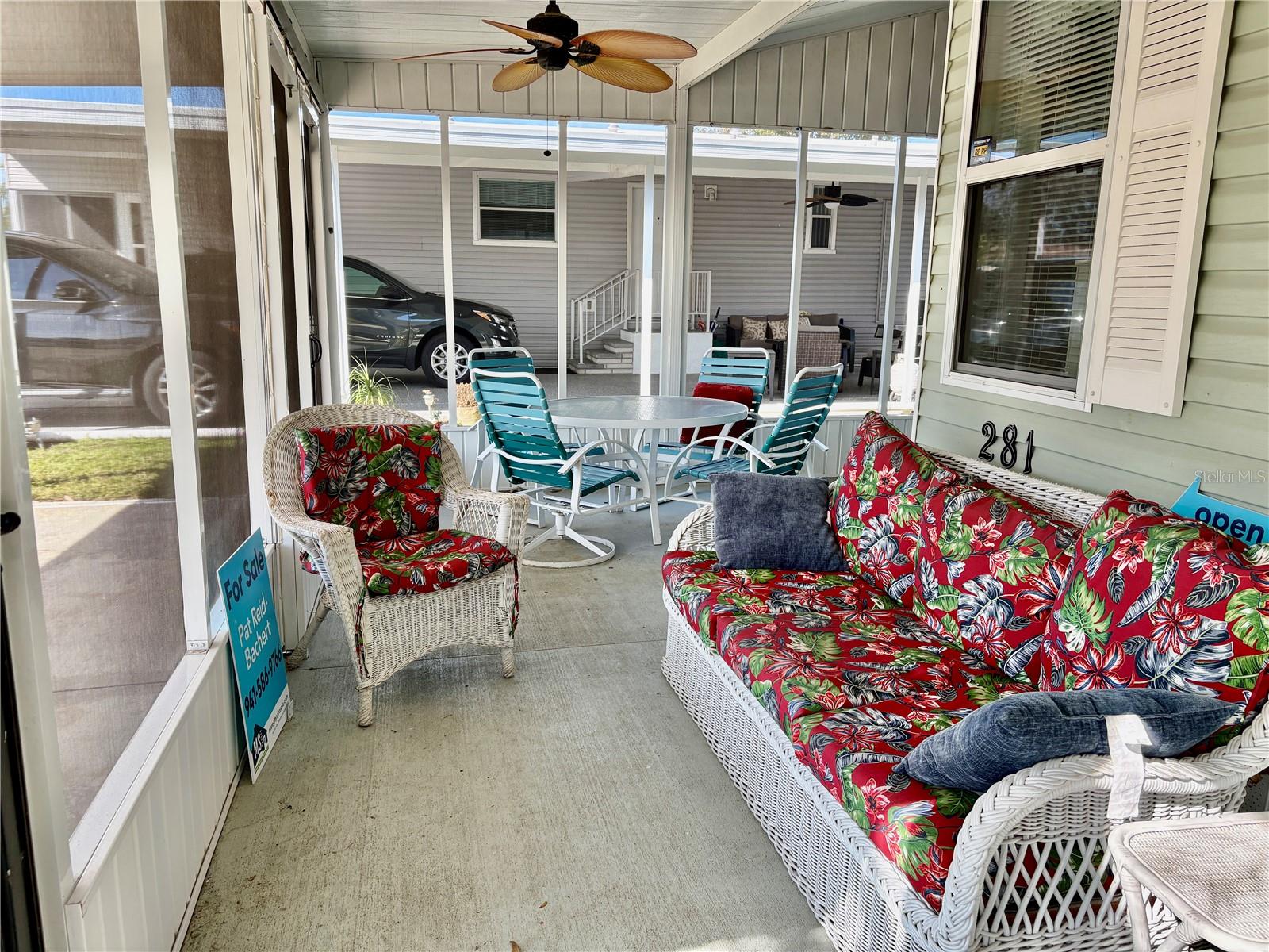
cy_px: 476
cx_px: 634
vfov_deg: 53.1
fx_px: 953
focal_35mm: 26
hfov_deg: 67.3
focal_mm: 5.96
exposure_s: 1/465
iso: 64
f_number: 1.6
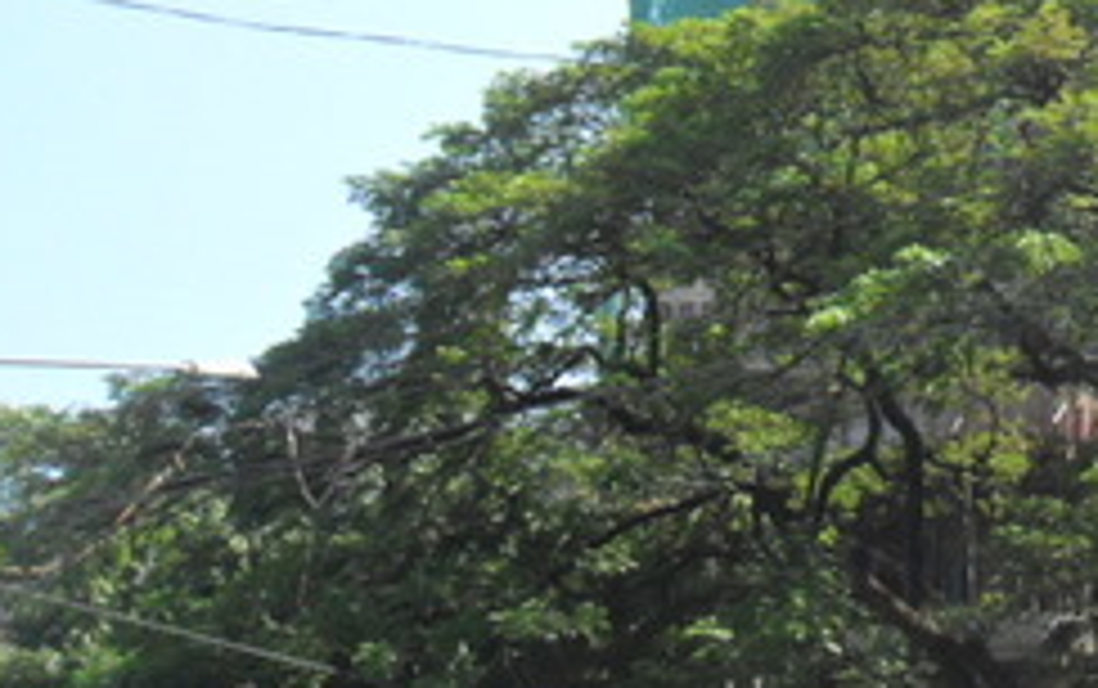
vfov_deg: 17.2
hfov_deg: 24.7
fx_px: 2246
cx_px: 1341
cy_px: 103
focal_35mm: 75
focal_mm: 4.9
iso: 100
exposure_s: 1/500
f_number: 3.5
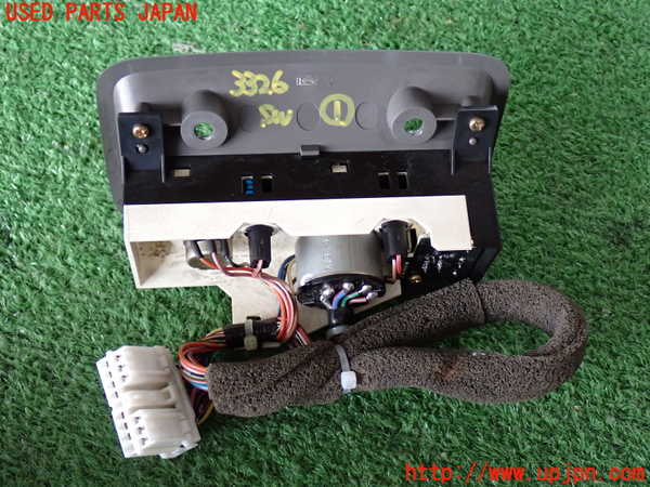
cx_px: 325
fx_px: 939
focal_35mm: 50
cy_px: 244
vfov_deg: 29.1
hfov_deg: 38.2
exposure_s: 1/50
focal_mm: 9.01
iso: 640
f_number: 3.2
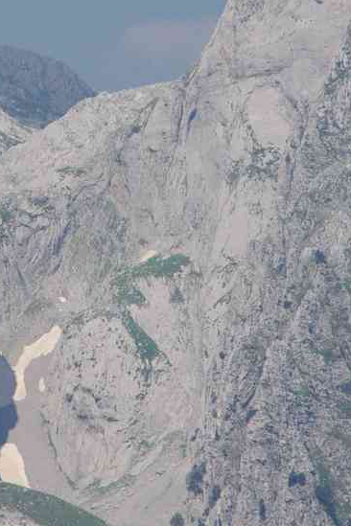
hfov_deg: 3.0
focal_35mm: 464
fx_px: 6785
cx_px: 91
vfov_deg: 4.4
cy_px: 169
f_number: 10
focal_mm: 170
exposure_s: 1/200
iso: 200
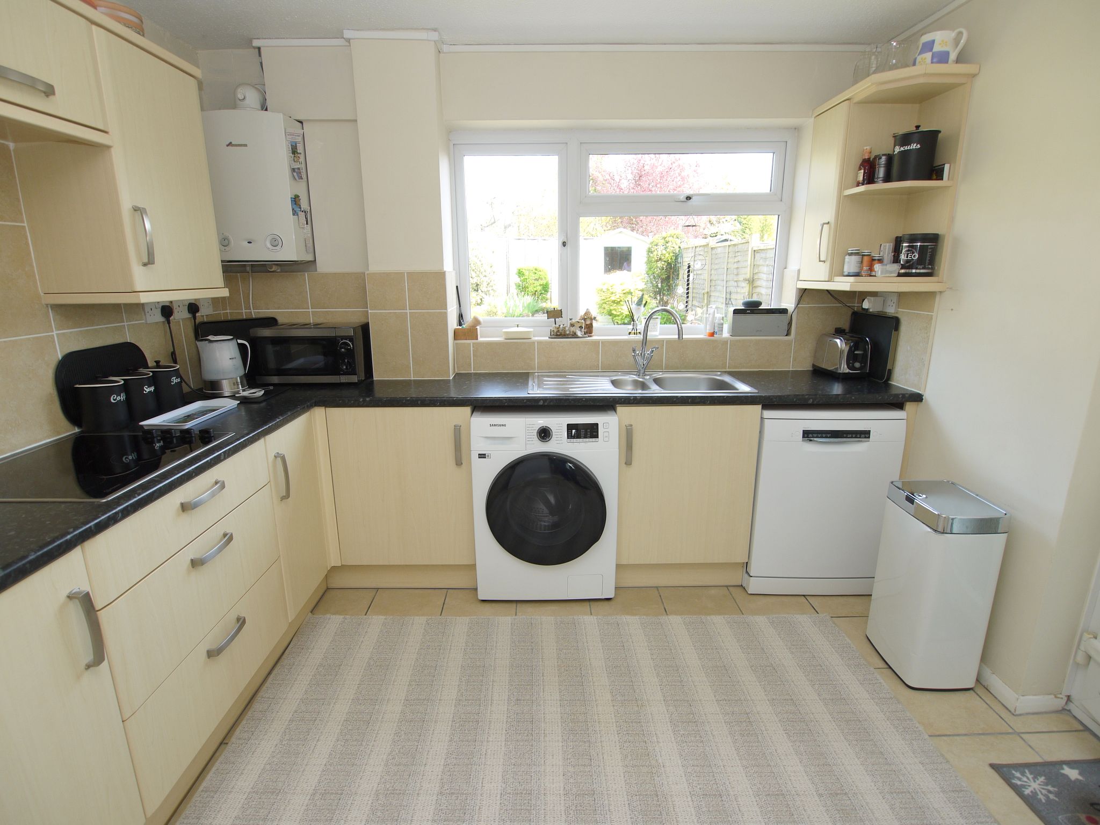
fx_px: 572
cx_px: 550
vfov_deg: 71.6
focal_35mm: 18
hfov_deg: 87.8
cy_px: 412
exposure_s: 1/80
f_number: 4
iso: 100
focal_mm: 9
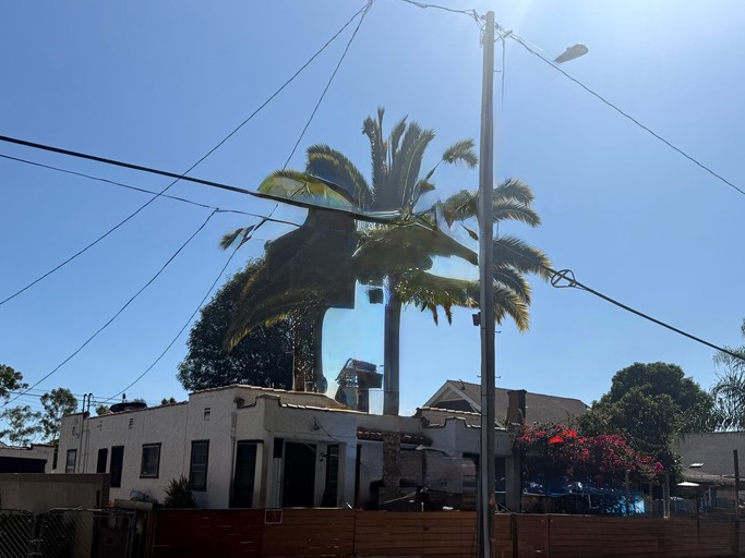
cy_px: 362
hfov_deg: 51.3
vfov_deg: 39.3
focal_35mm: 36
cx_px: 388
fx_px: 775
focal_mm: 6.76
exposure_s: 1/10309
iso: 80
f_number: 1.78
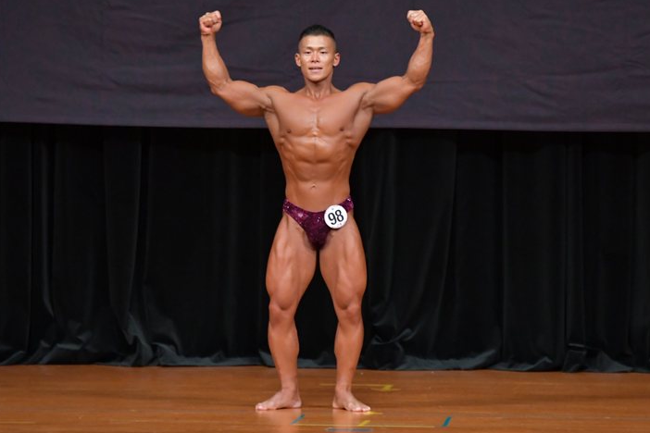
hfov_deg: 6.2
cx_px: 352
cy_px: 204
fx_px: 5976
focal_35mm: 331
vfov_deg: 4.2
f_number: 5.6
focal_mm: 200
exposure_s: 1/400
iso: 4000
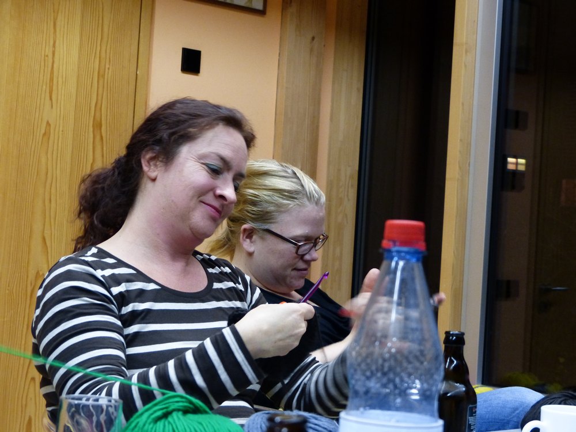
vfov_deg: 18.2
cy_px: 216
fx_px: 1348
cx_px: 288
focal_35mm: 81
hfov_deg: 24.1
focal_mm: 14.5
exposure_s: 1/20
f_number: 2.8
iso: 400
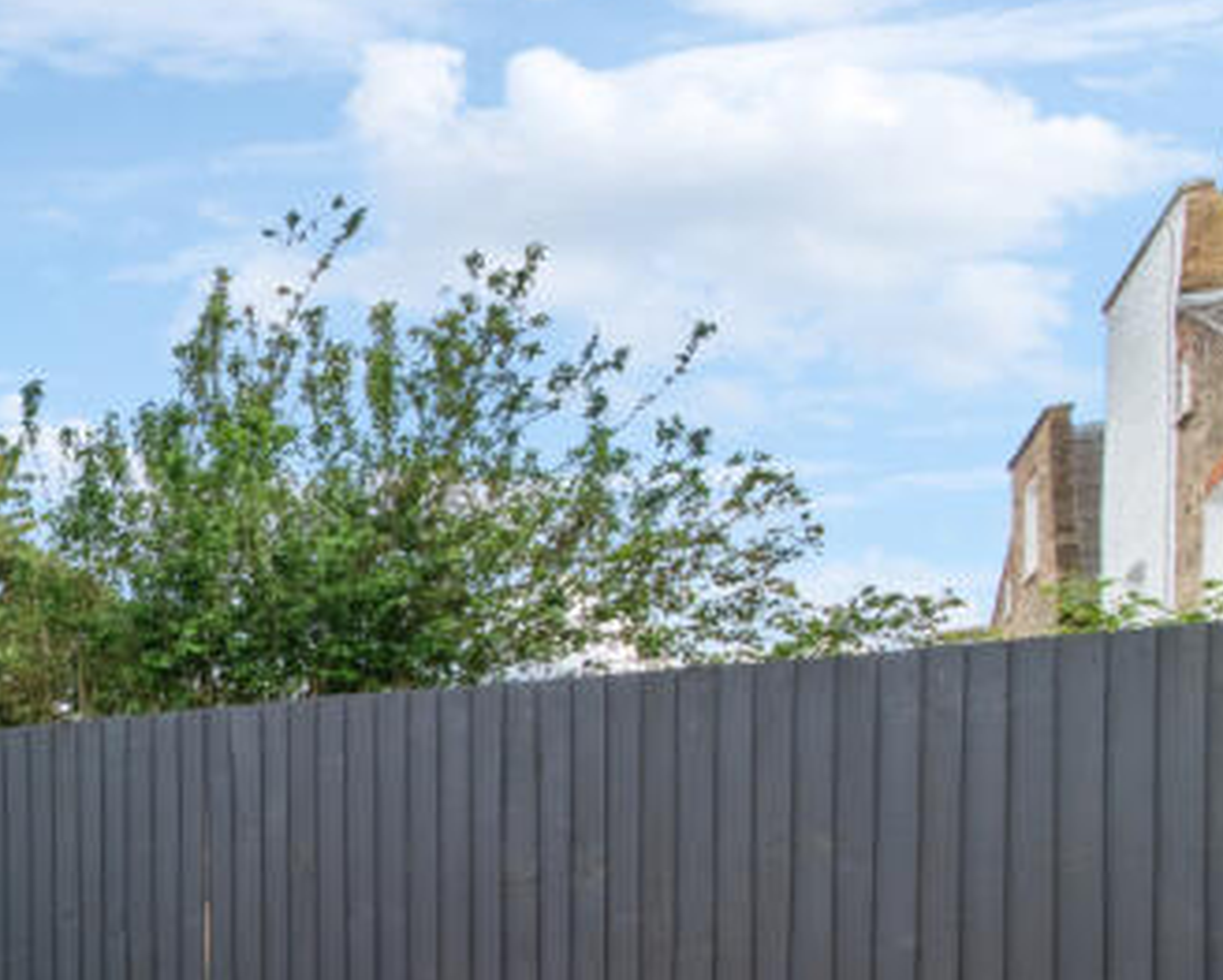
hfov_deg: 28.7
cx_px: -608
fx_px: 1485
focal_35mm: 41
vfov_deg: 34.1
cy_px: 922
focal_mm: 14
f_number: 8
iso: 320
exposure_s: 1/80
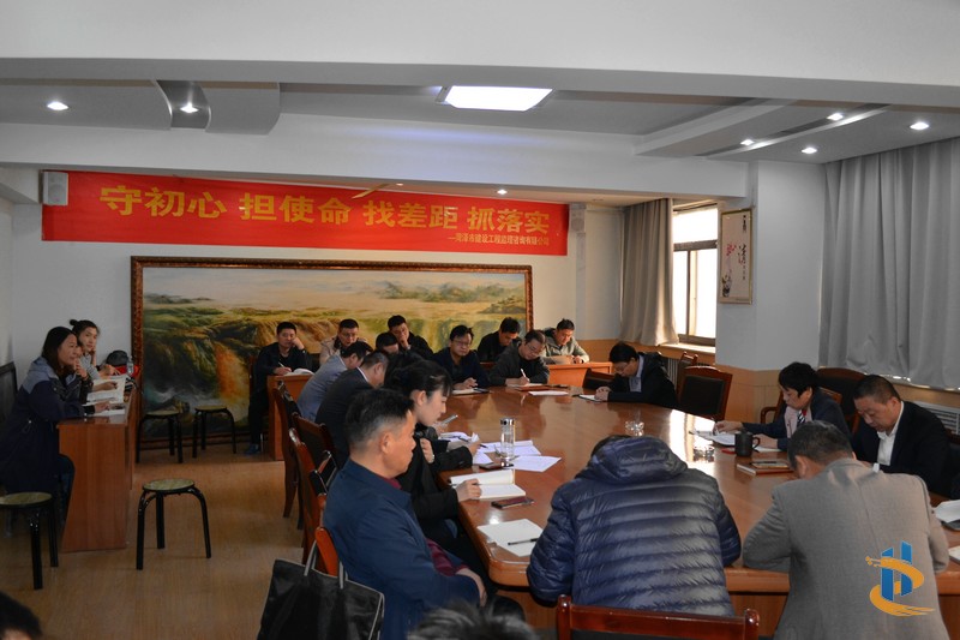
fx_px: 720
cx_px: 480
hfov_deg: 67.4
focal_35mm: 27
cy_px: 320
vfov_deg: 47.9
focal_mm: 18
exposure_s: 1/60
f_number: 3.5
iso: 640
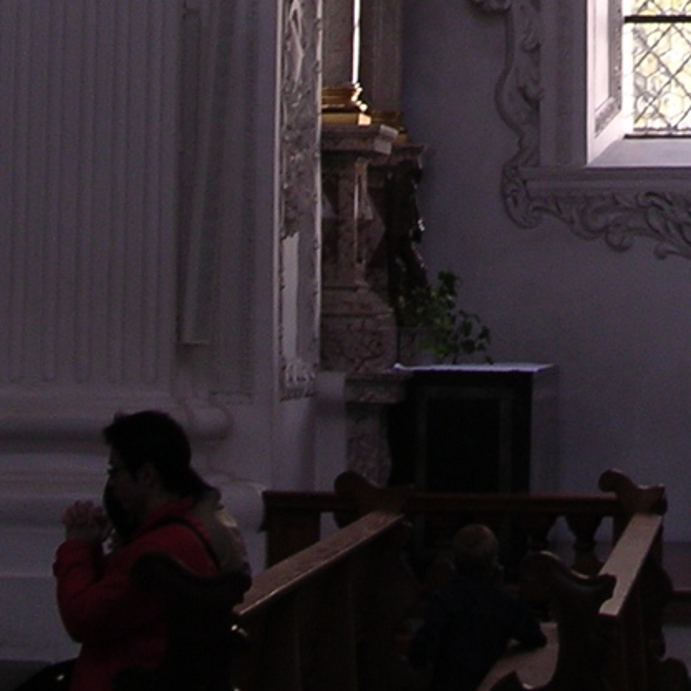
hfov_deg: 13.0
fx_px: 3004
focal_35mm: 133
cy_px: -201
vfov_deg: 12.7
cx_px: 692
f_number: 3
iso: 100
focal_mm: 7.1
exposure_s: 1/27.2
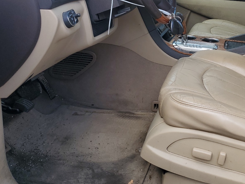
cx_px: 201
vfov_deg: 31.9
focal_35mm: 44
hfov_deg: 40.9
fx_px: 311
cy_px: 33
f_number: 1.5
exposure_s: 1/500
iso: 50
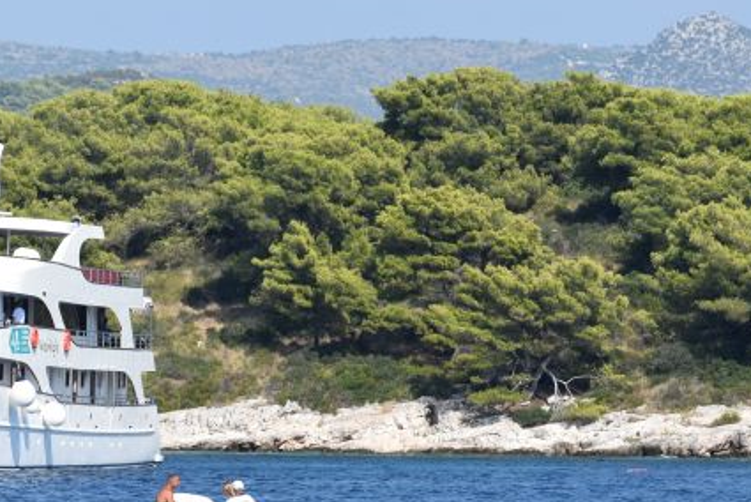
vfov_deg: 3.6
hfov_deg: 5.4
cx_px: 39
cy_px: 360
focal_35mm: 379
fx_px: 7916
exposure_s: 1/400
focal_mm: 105
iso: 200
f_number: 10
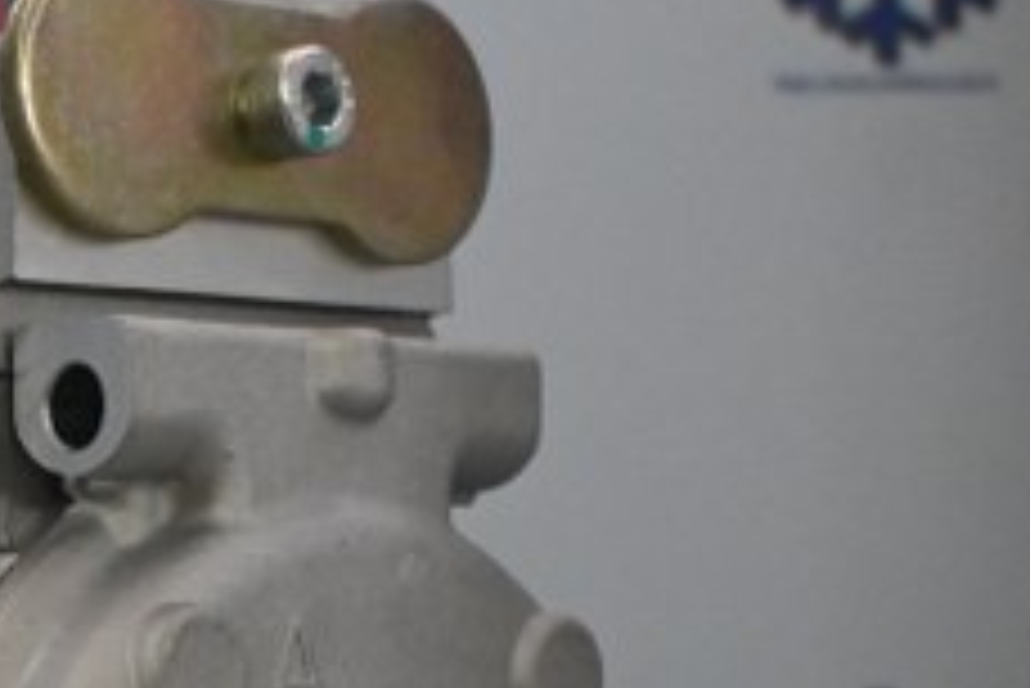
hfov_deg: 19.7
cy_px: 733
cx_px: -144
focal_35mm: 98
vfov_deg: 13.7
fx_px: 2814
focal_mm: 25
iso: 3600
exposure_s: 1/60
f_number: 4.2
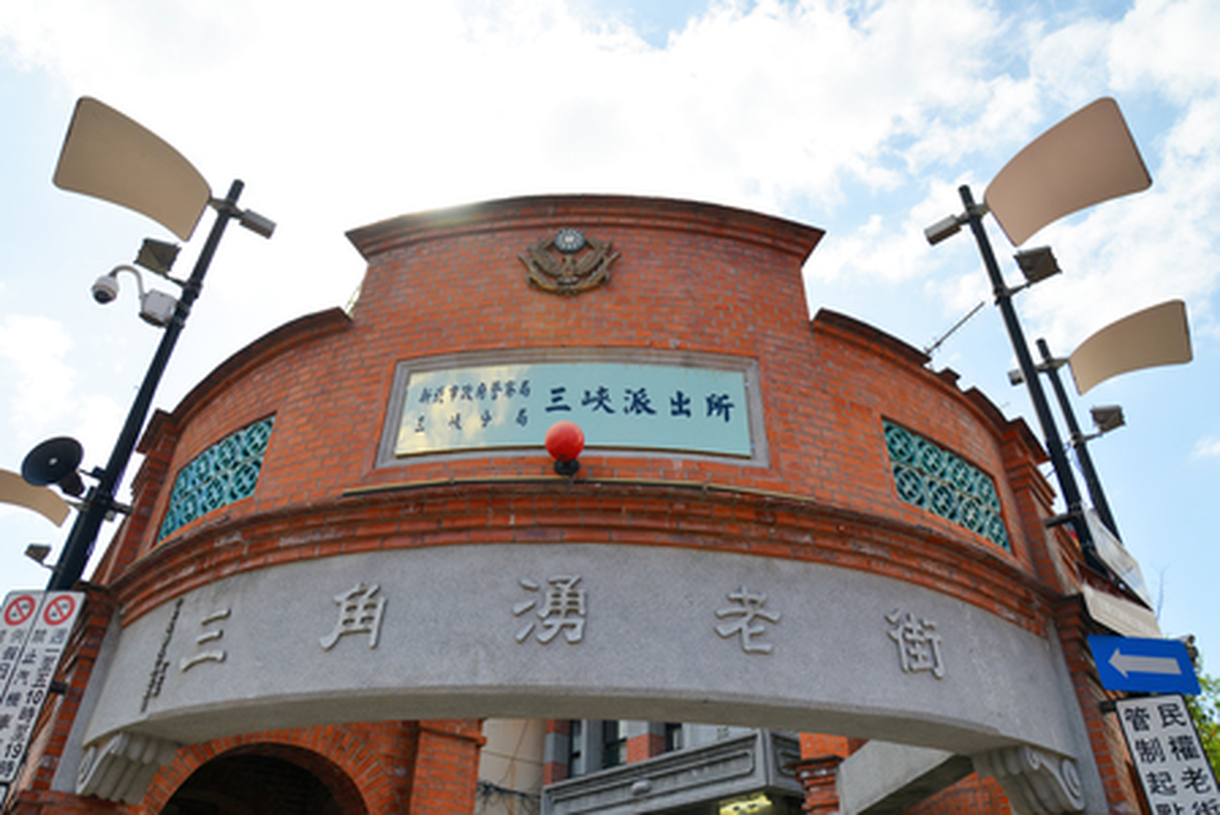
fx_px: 814
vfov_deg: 53.2
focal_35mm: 24
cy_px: 408
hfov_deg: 73.7
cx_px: 610
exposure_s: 1/250
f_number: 8
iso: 100
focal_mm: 24
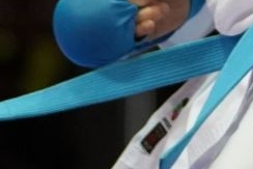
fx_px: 6800
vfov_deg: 1.4
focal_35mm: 967
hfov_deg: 2.1
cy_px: -253
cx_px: 469
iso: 3200
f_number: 2.8
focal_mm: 131
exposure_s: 1/1000
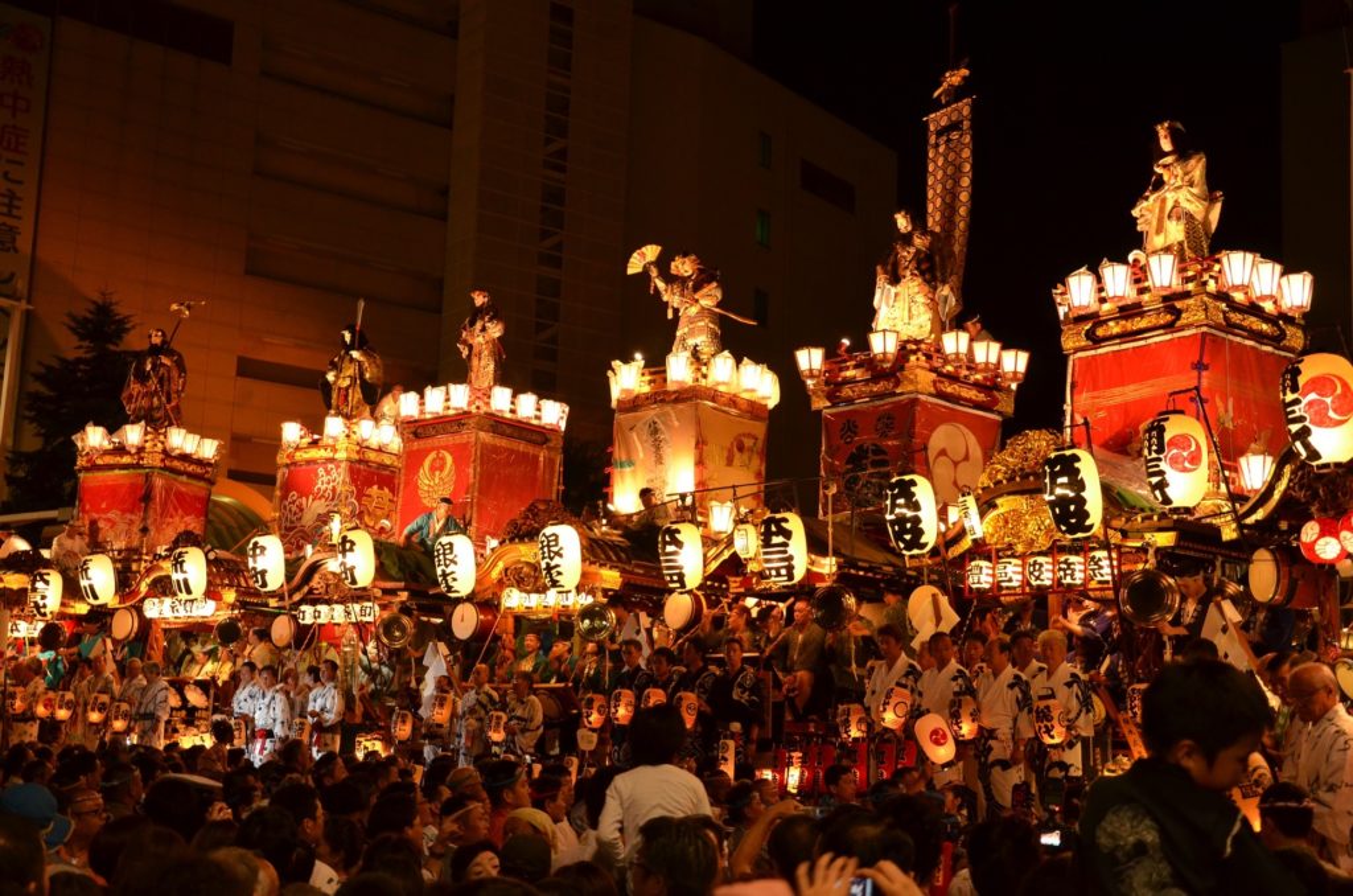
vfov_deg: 29.7
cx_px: 676
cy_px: 448
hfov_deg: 43.7
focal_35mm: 45
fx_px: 1688
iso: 1250
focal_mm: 30
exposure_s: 1/40
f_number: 5
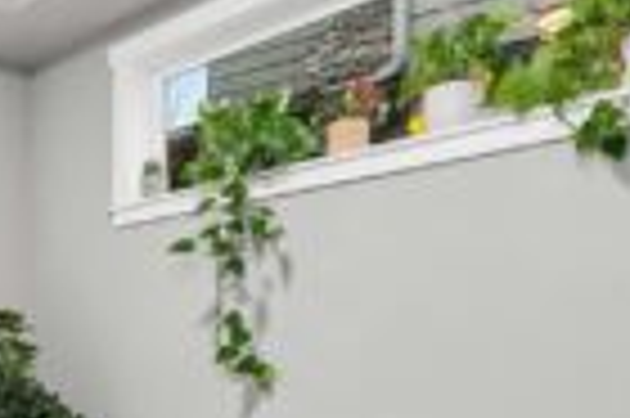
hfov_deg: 37.6
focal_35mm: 43
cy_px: 402
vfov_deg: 29.4
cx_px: -72
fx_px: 752
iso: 500
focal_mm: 15
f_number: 7.1
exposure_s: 1/60
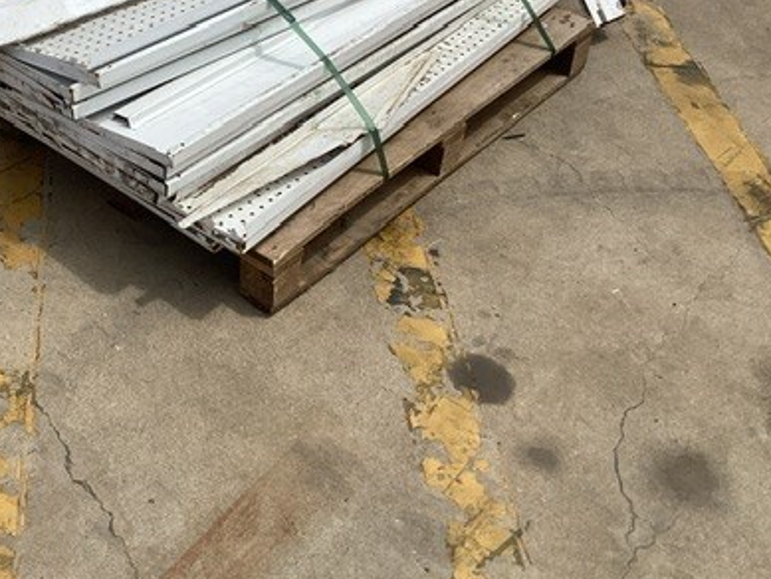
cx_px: 145
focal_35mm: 51
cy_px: 111
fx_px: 1136
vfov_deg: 28.0
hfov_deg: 36.1
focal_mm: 3.3
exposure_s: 1/3268
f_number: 2.4
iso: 25
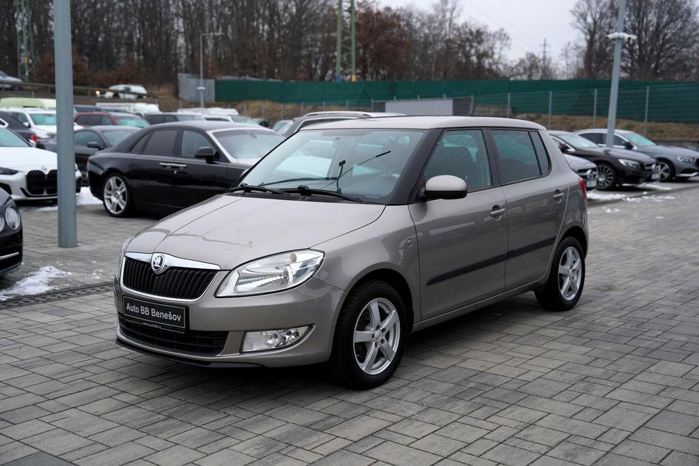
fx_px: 796
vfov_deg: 32.6
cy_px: 233
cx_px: 350
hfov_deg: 47.4
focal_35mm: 41
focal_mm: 41
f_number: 3.2
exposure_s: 1/60
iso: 100
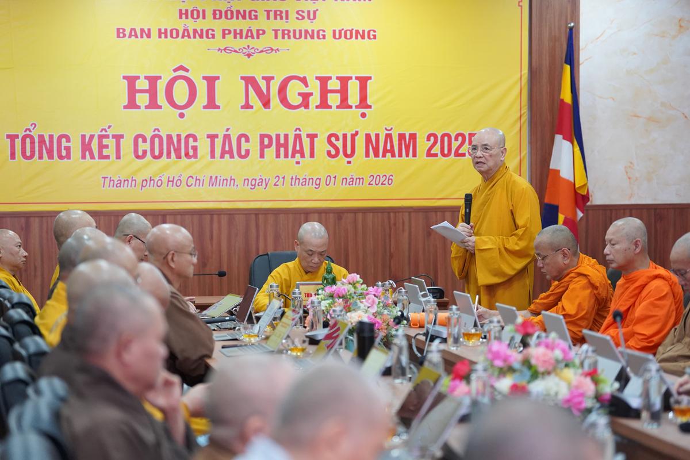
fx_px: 2070
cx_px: 345
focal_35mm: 108
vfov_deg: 12.7
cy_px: 230
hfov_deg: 18.9
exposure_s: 1/320
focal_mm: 108
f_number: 2.8
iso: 5000
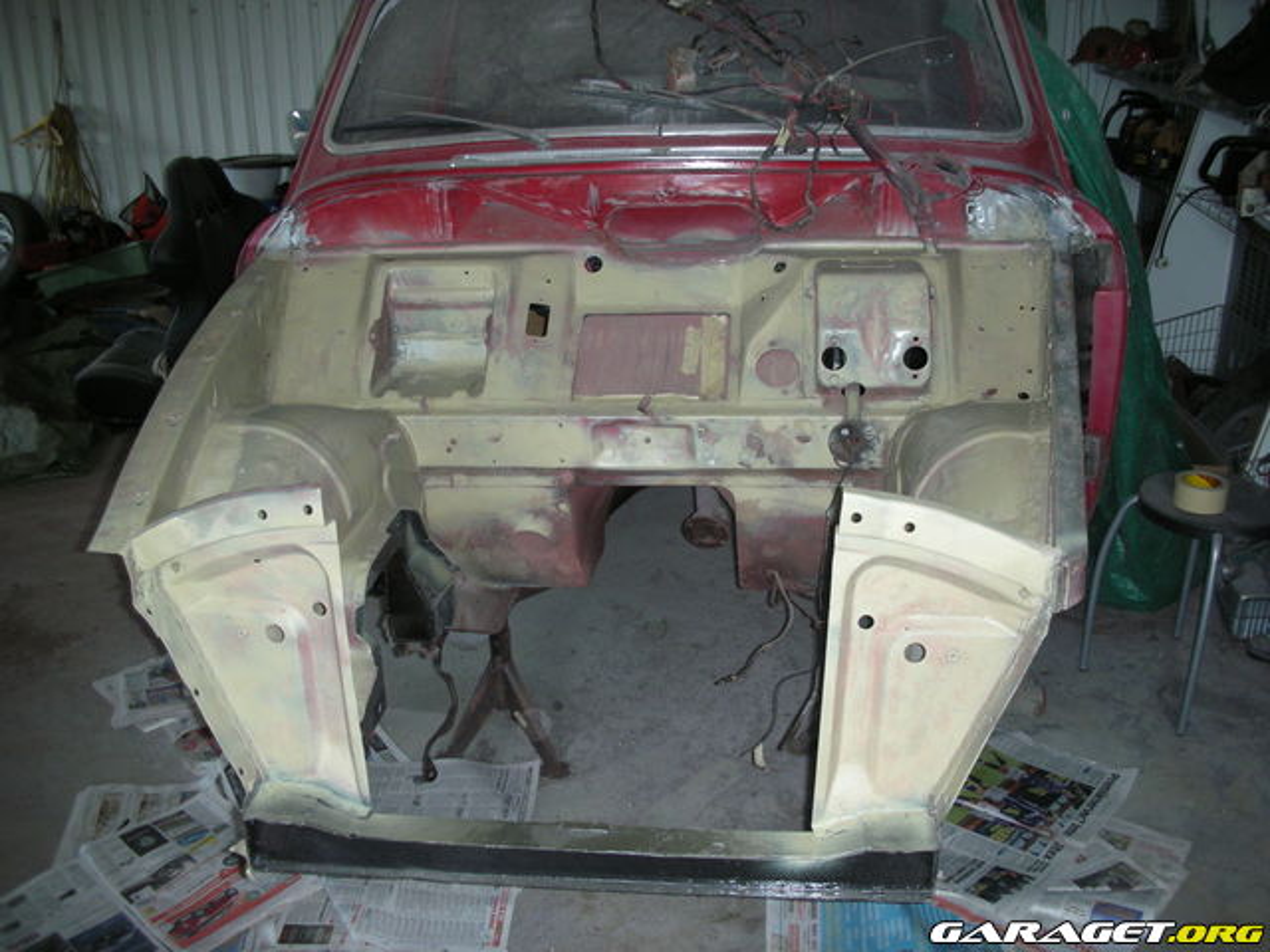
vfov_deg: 40.7
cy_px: 476
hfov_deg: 52.6
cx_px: 635
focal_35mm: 35
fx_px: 1284
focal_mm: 5.8
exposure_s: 1/60
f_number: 2.8
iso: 100
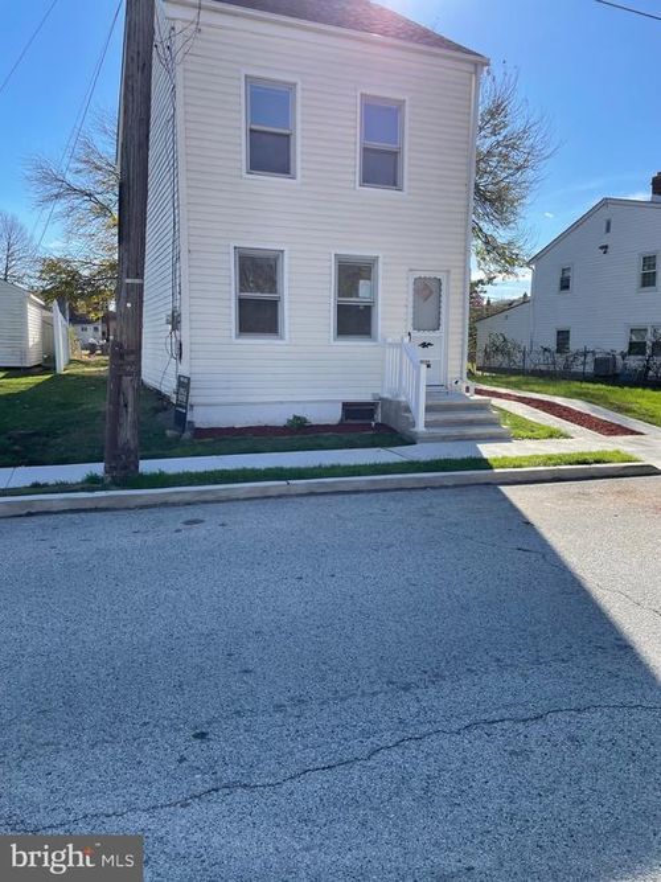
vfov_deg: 67.3
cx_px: 330
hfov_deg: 53.0
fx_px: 662
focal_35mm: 26
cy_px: 441
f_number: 1.6
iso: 32
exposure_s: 1/2451
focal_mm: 4.2
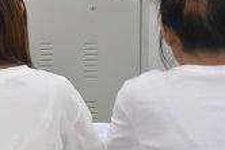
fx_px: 1082
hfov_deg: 11.4
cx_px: -98
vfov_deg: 7.9
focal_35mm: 173
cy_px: -24
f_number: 4
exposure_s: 1/60
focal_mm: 30
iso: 1100
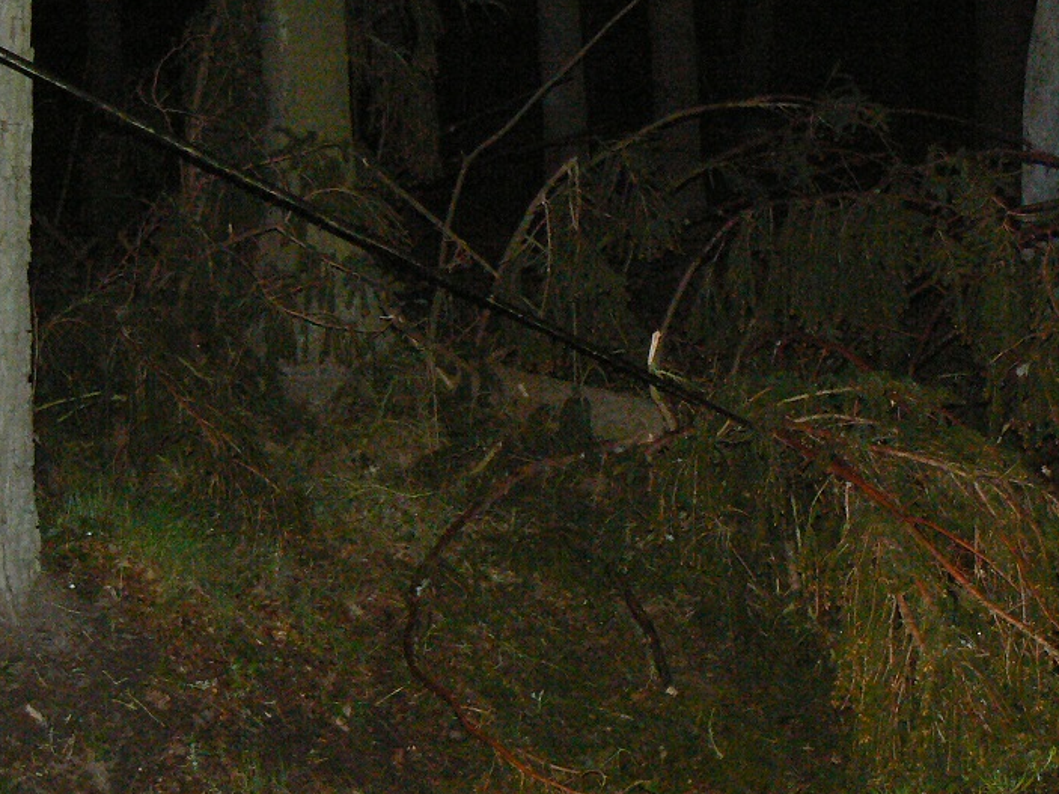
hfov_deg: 32.3
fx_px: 1805
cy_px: 369
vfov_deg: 24.8
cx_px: 738
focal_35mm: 59
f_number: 2.8
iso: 400
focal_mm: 6
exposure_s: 1/30
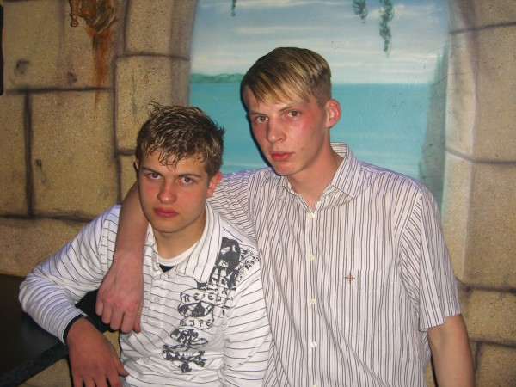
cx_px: 258
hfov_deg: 49.0
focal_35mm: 38
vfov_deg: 37.7
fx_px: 566
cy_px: 194
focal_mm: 7.9
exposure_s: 1/60
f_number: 2.8
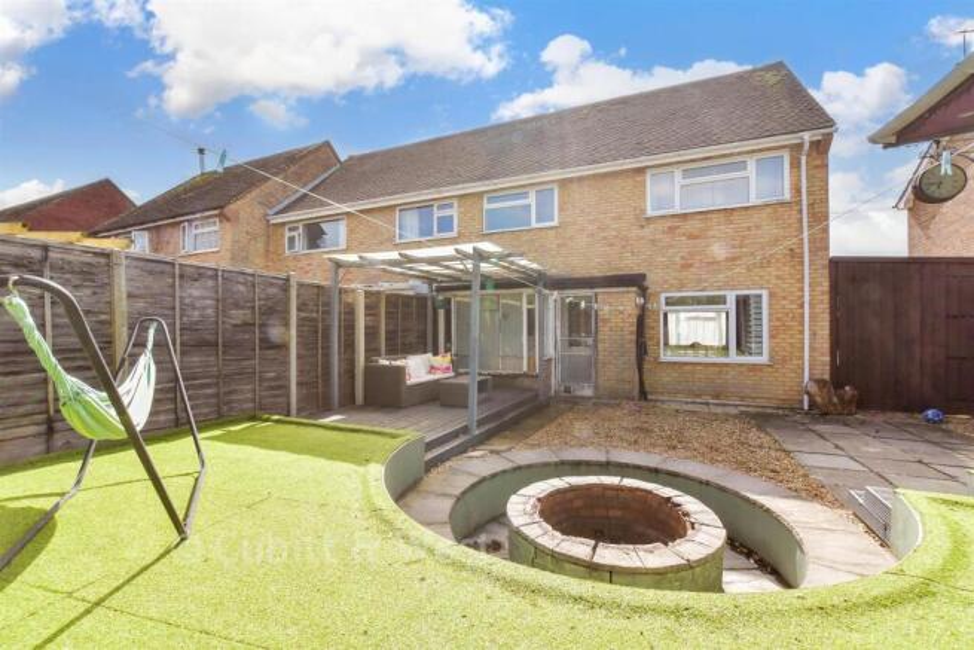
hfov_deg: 100.4
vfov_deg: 77.4
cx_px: 487
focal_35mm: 15
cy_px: 325
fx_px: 406
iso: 500
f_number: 13
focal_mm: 10
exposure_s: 1/250
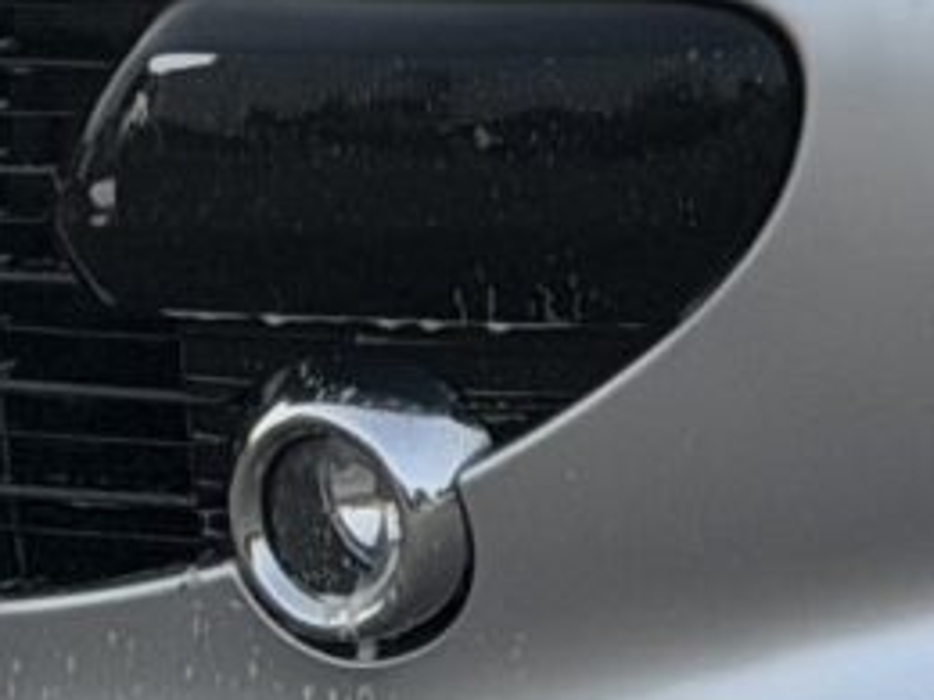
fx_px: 9552
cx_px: 1739
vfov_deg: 4.1
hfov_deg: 5.5
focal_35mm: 354
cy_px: -808
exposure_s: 1/1715
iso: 100
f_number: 1.78
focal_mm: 6.76
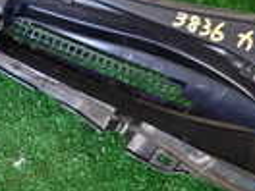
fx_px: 840
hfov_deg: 16.2
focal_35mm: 114
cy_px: -68
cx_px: -95
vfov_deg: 12.5
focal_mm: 4.5
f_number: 2
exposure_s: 1/30
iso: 200
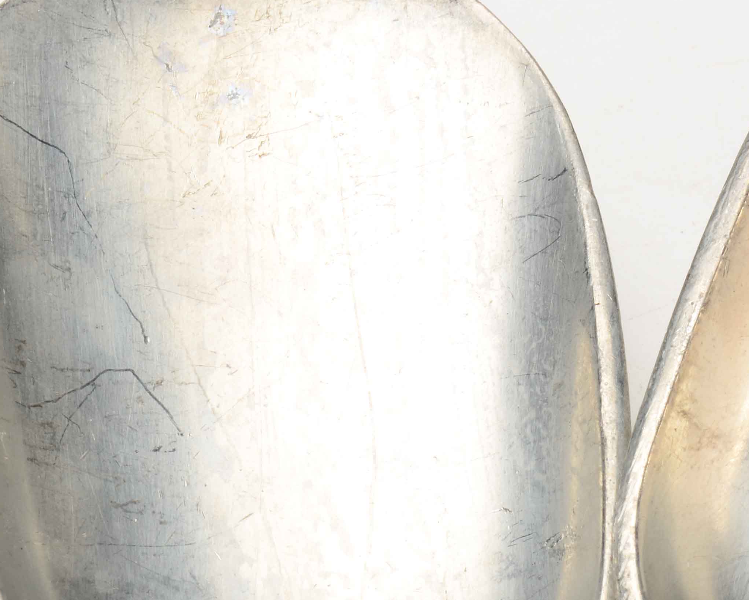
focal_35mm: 186
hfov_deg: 10.3
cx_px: 624
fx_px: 4126
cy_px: 426
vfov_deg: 8.3
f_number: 25
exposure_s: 1/160
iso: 100
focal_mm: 55
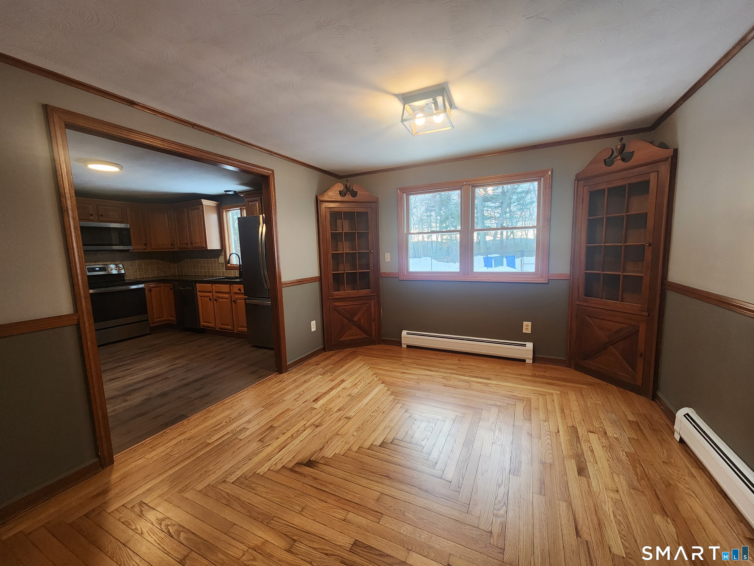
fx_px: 283
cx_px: 377
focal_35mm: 13
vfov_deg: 89.9
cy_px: 283
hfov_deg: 106.2
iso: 250
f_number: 2.2
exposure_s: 1/60
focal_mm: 2.2
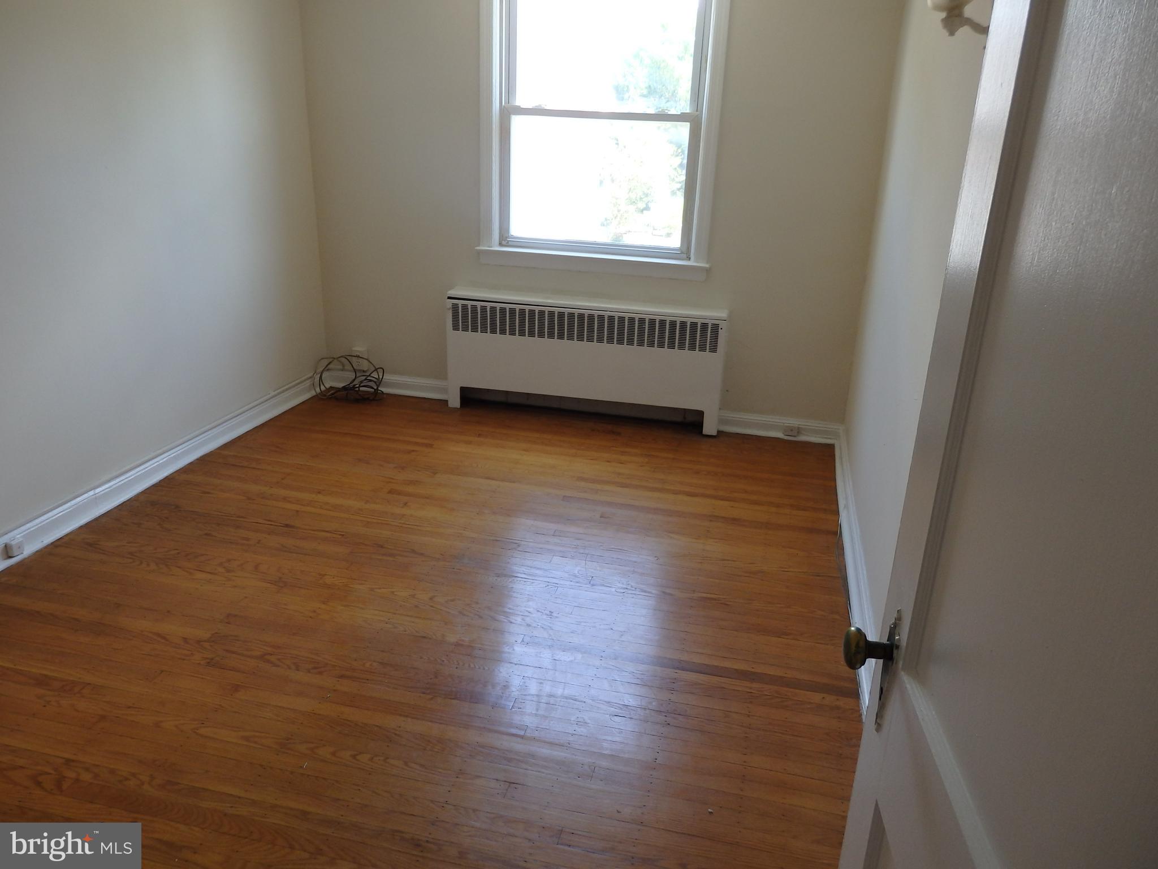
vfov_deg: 54.9
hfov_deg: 69.4
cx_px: 579
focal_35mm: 25
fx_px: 836
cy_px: 434
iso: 125
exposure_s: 1/50
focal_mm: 4.5
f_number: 3
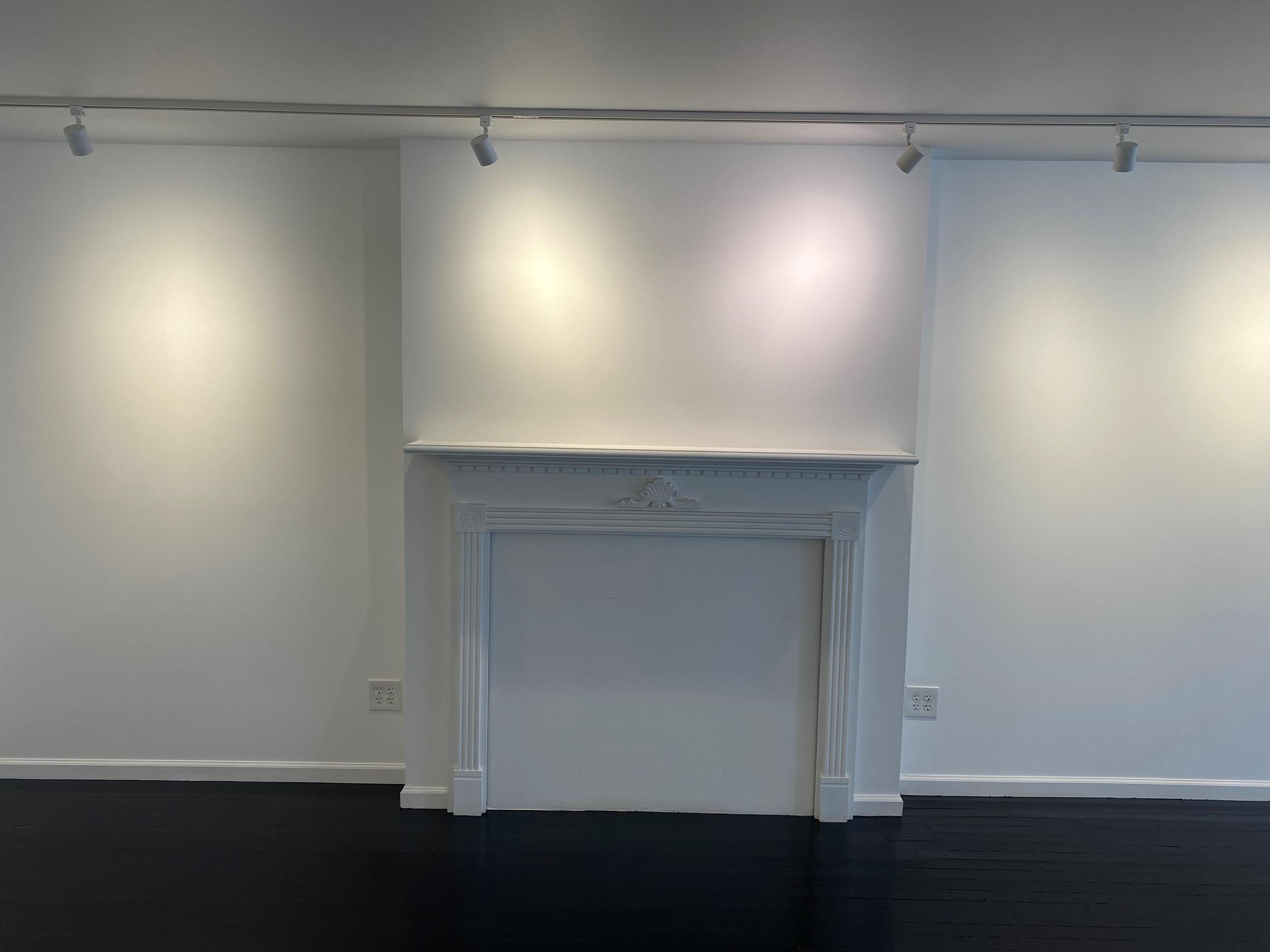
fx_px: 954
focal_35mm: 26
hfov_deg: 67.3
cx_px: 635
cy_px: 476
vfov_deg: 53.1
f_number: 1.8
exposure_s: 1/120
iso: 40
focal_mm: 4.25
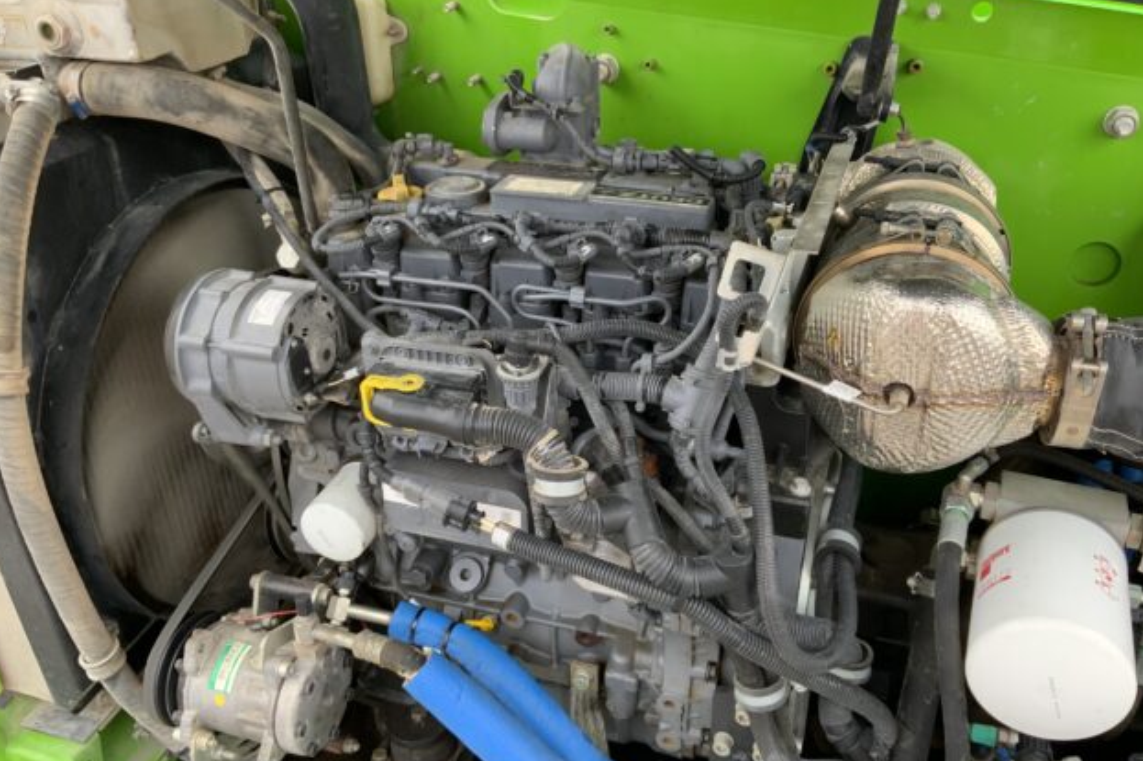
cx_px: 578
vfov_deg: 42.3
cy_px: 396
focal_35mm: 31
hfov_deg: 60.3
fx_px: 984
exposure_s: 1/122
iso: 50
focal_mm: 3
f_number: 1.8
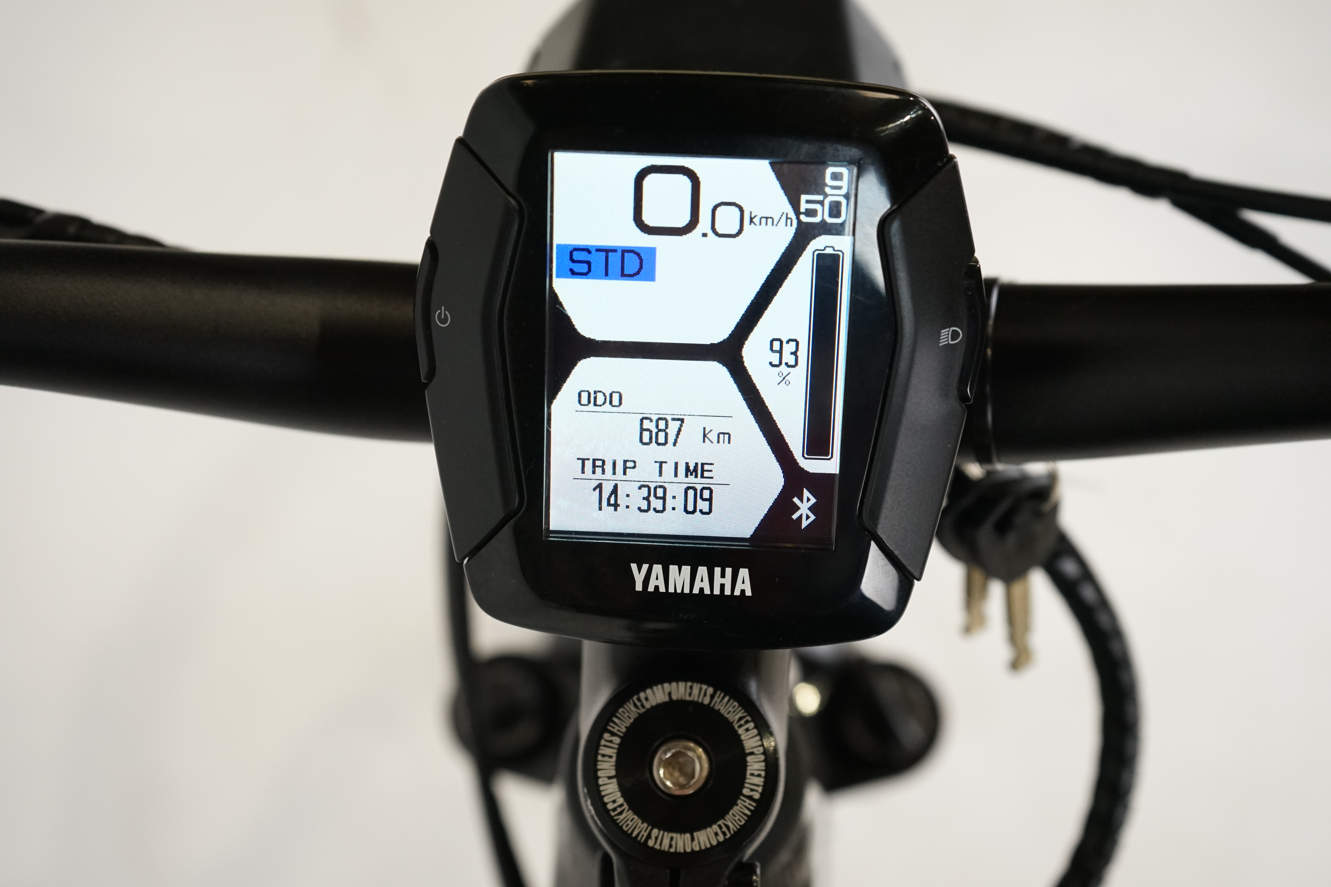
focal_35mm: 47
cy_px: 444
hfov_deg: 41.9
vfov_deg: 28.6
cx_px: 666
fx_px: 1738
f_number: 5.6
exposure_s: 1/200
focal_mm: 47
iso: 2000
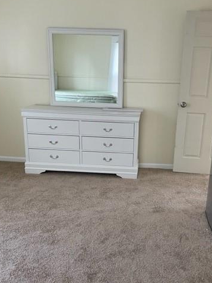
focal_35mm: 35
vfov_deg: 52.6
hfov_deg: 40.4
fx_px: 285
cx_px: 134
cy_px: 144
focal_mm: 4.2
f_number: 1.6
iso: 200
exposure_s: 1/60
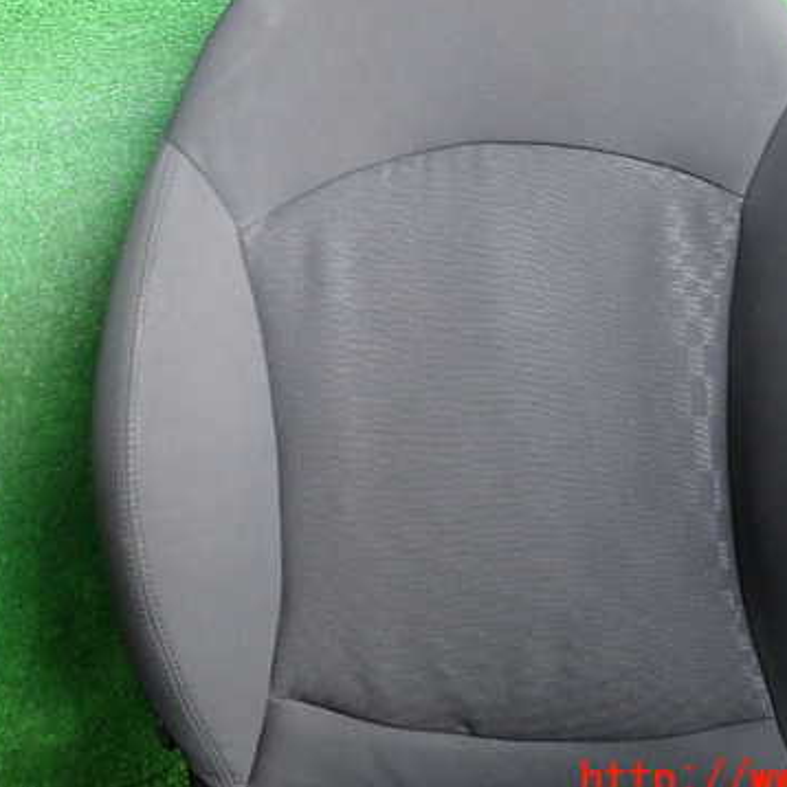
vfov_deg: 44.7
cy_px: 314
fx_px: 952
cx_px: 418
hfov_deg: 44.9
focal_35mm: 37
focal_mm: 4.5
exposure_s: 1/40
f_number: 2
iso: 200
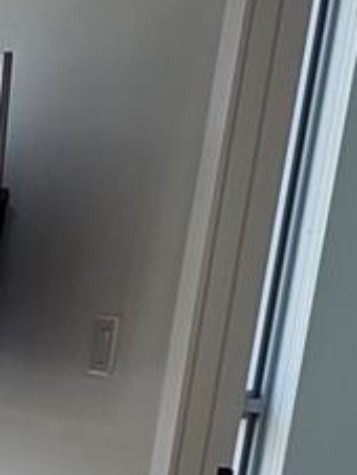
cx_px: -332
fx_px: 1674
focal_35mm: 122
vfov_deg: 15.1
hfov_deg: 11.2
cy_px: 679
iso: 40
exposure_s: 1/120
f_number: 1.7
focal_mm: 6.3
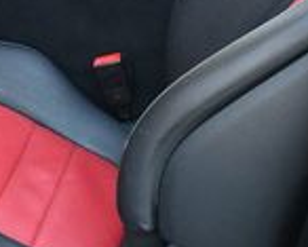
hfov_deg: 12.9
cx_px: 19
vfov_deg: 10.4
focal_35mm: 148
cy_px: -2
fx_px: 1350
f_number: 3.5
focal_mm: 18
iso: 720
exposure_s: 1/250
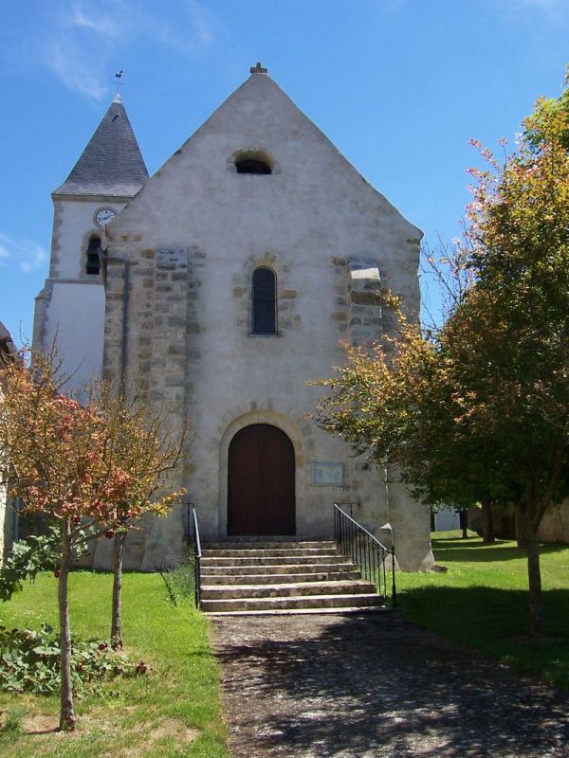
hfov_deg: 39.7
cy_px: 379
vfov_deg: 51.4
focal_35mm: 36
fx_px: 789
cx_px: 284
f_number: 4.8
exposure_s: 1/350
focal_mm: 6
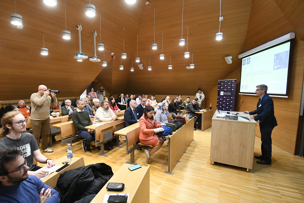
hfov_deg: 90.0
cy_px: 102
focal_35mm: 18
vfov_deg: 67.4
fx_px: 152
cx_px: 152
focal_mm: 12
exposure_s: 1/125
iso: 5000
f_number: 5.6
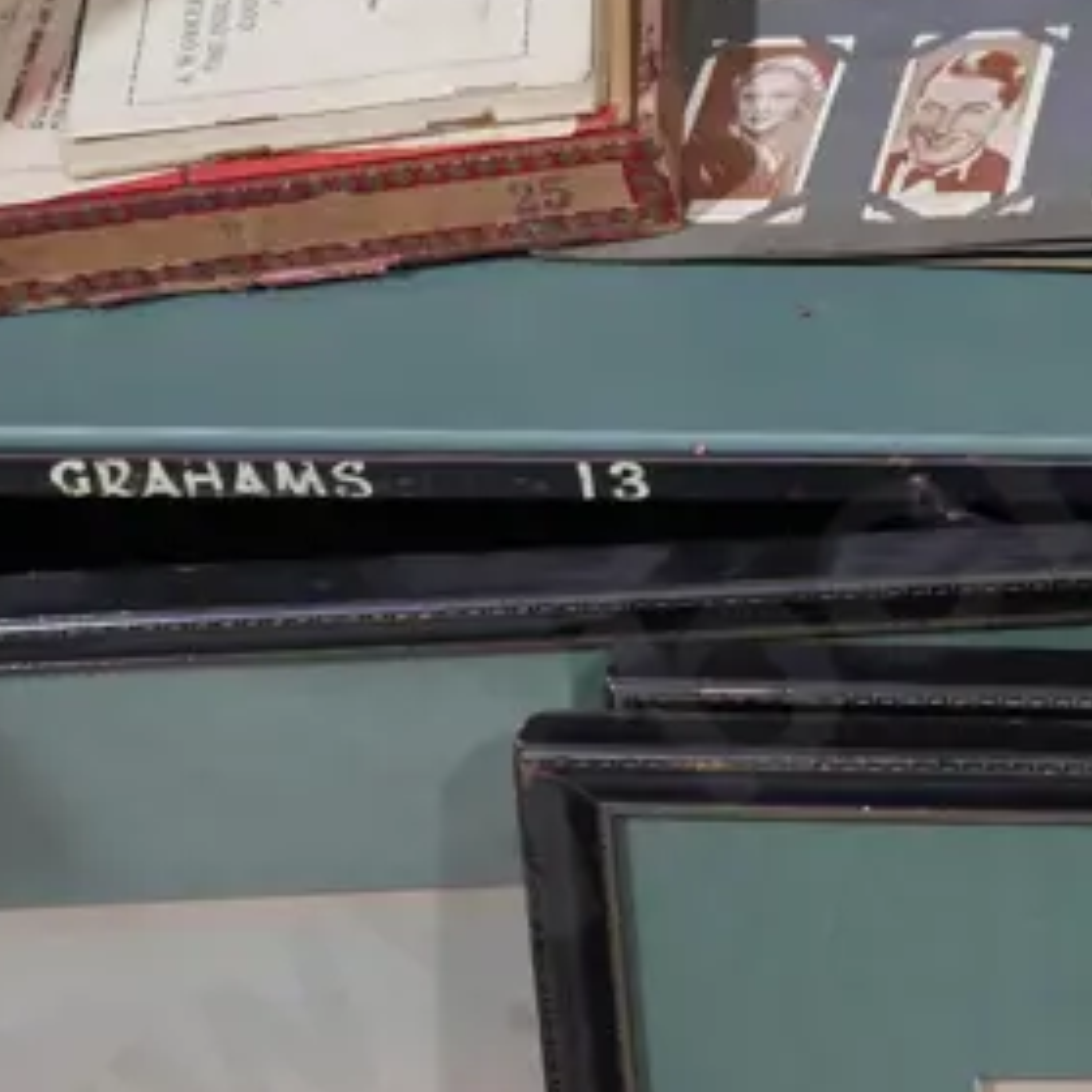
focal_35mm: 104
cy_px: 100
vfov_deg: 16.5
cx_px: 1530
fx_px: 3712
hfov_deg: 15.7
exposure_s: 1/60
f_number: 3.6
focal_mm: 16
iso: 500
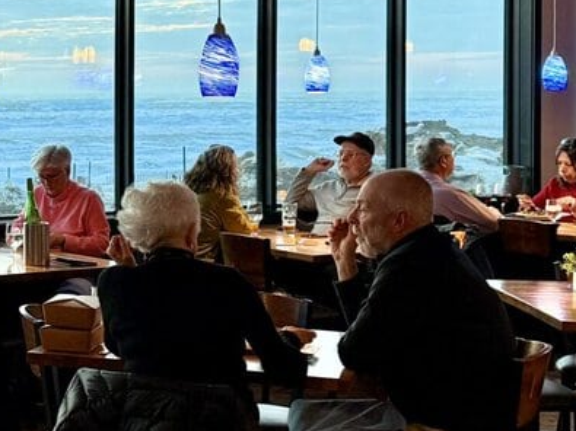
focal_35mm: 83
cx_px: -187
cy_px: 109
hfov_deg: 21.2
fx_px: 1381
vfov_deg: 17.7
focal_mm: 6.76
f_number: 1.78
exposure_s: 1/60
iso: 250
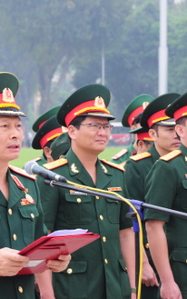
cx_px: 62
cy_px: 149
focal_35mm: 244
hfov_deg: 5.4
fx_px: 1985
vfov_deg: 8.6
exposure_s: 1/125
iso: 500
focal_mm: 105
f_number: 9
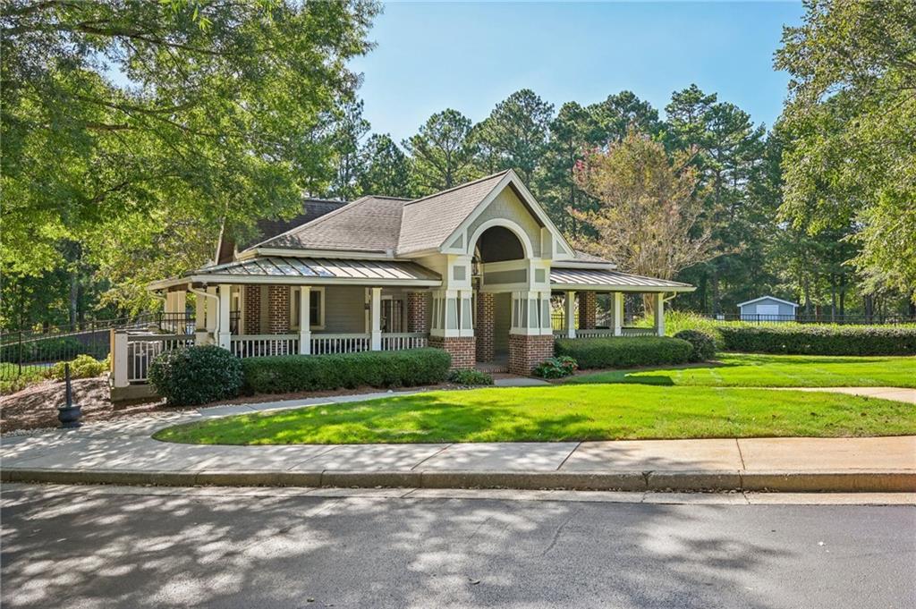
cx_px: 458
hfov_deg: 71.6
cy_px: 304
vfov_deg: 51.2
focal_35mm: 25
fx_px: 636
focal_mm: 25
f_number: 8
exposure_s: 1/125
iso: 100
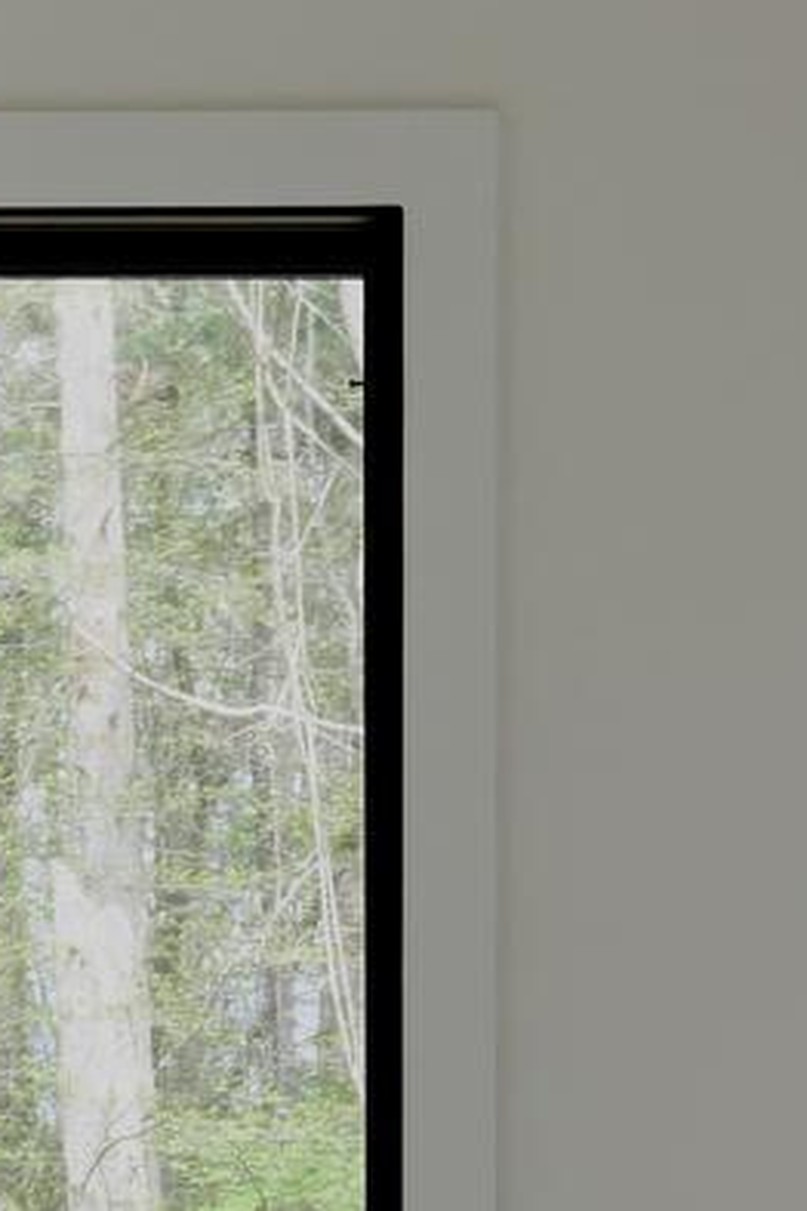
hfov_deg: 6.8
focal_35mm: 203
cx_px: 598
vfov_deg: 9.9
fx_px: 6825
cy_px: 1612
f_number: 3.5
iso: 200
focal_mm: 23.6
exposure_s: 1/125
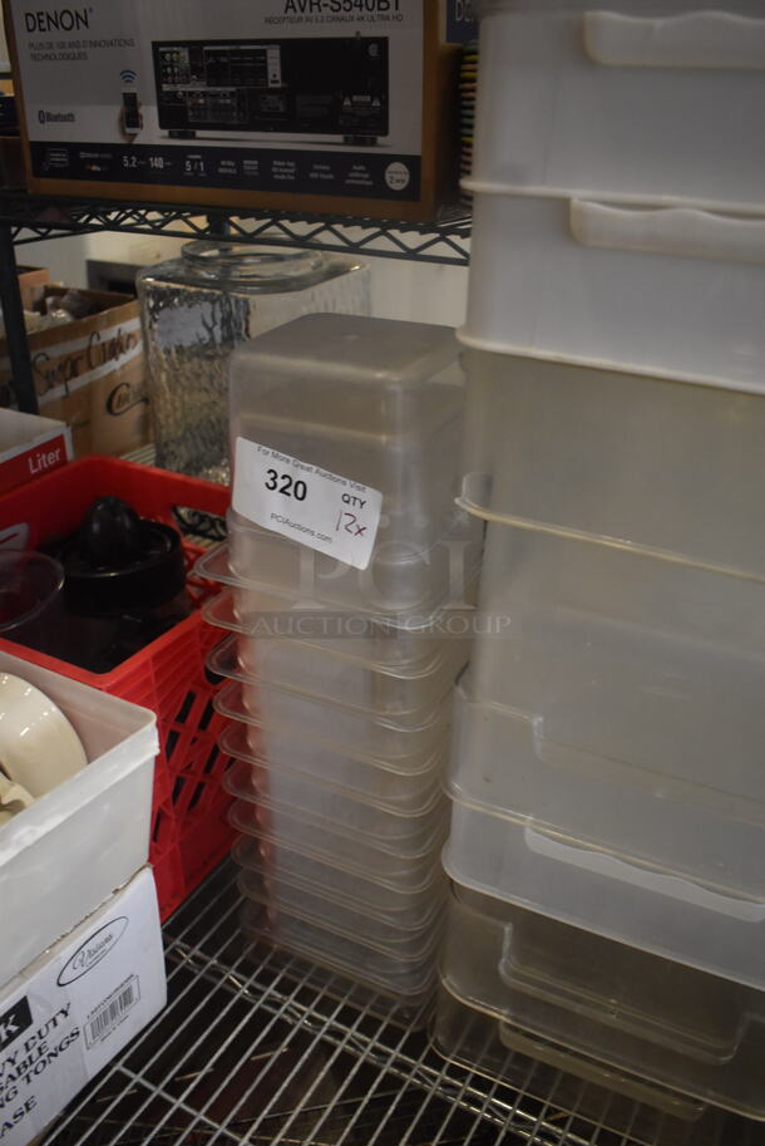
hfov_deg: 43.7
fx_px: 955
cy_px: 573
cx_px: 382
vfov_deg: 61.9
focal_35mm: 30
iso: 1800
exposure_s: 1/125
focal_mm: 20
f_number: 3.5
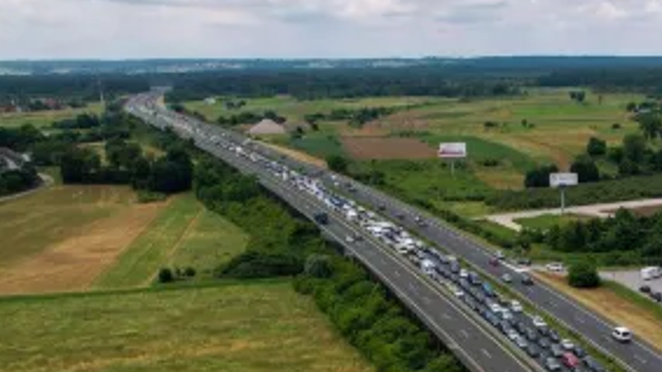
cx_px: 662
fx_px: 1088
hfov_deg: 31.3
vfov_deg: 17.9
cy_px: 511
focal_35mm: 62
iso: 100
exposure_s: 1/180
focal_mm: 8.38
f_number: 2.8
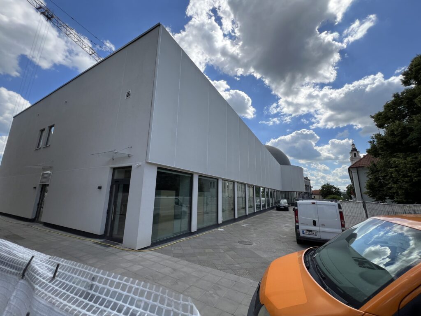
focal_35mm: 13
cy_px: 158
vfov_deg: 89.9
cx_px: 210
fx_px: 158
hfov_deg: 106.2
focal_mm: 1.57
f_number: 1.8
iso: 32
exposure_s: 1/1340
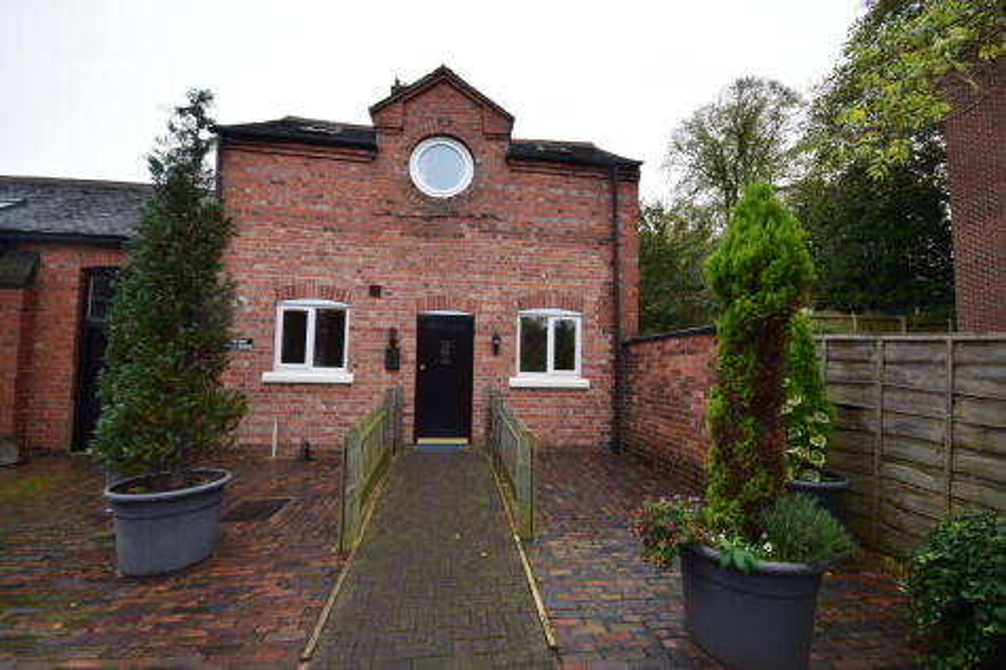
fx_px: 461
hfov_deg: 95.0
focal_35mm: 16
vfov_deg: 72.0
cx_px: 503
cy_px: 335
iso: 400
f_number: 9
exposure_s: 1/100
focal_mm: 11
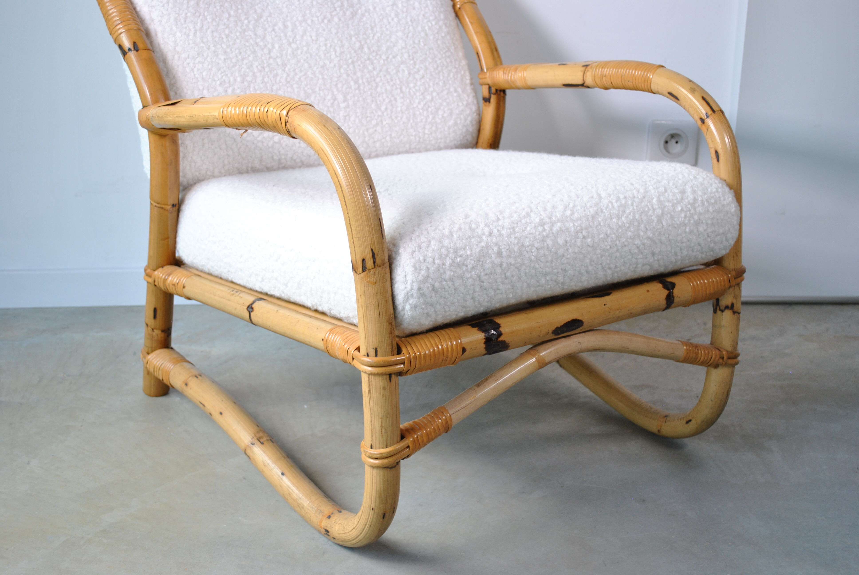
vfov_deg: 25.1
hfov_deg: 36.8
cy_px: 288
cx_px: 430
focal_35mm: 54
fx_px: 1290
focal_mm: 36
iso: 200
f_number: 5
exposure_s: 1/40
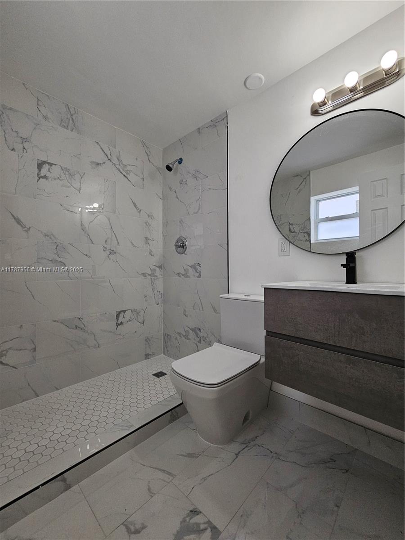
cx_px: 202
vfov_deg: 106.2
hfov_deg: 89.9
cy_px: 270
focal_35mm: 13
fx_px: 203
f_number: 2.2
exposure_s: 1/359
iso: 160
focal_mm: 2.2
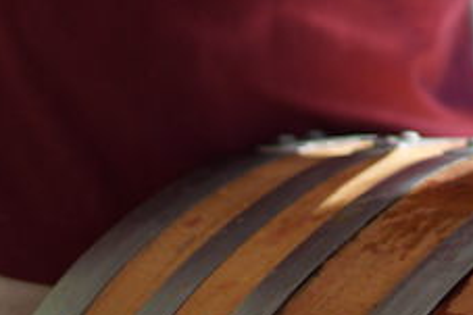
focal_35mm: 176
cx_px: 794
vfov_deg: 7.7
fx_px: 2311
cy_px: -68
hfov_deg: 11.1
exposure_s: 1/2000
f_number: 1.4
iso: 125
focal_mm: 50
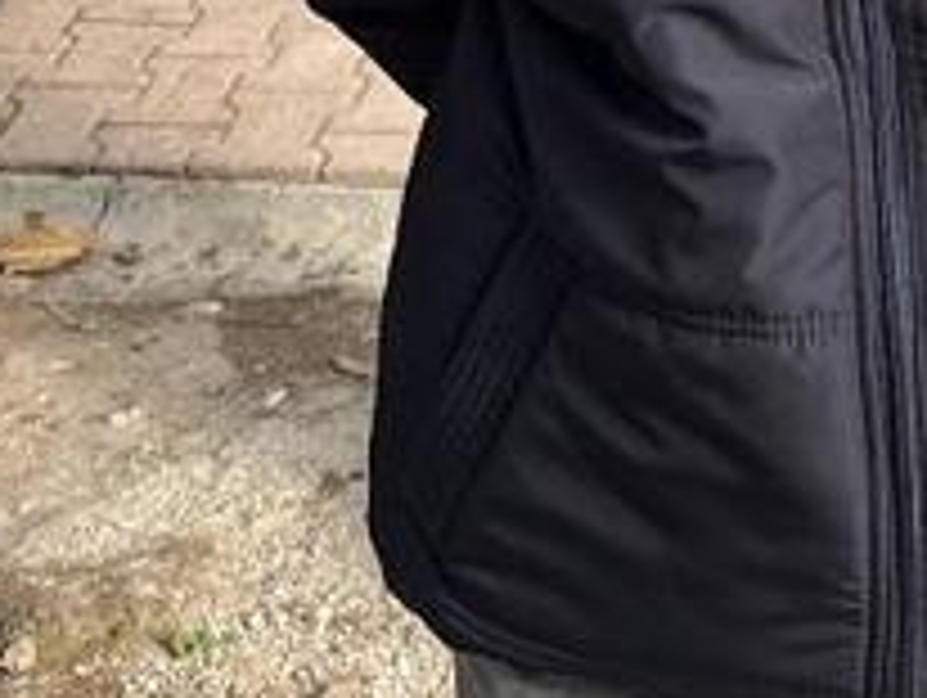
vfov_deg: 14.3
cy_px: -335
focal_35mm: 97
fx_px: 2601
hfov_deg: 19.8
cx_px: 842
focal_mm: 5.1
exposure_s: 1/766
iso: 50
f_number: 1.6
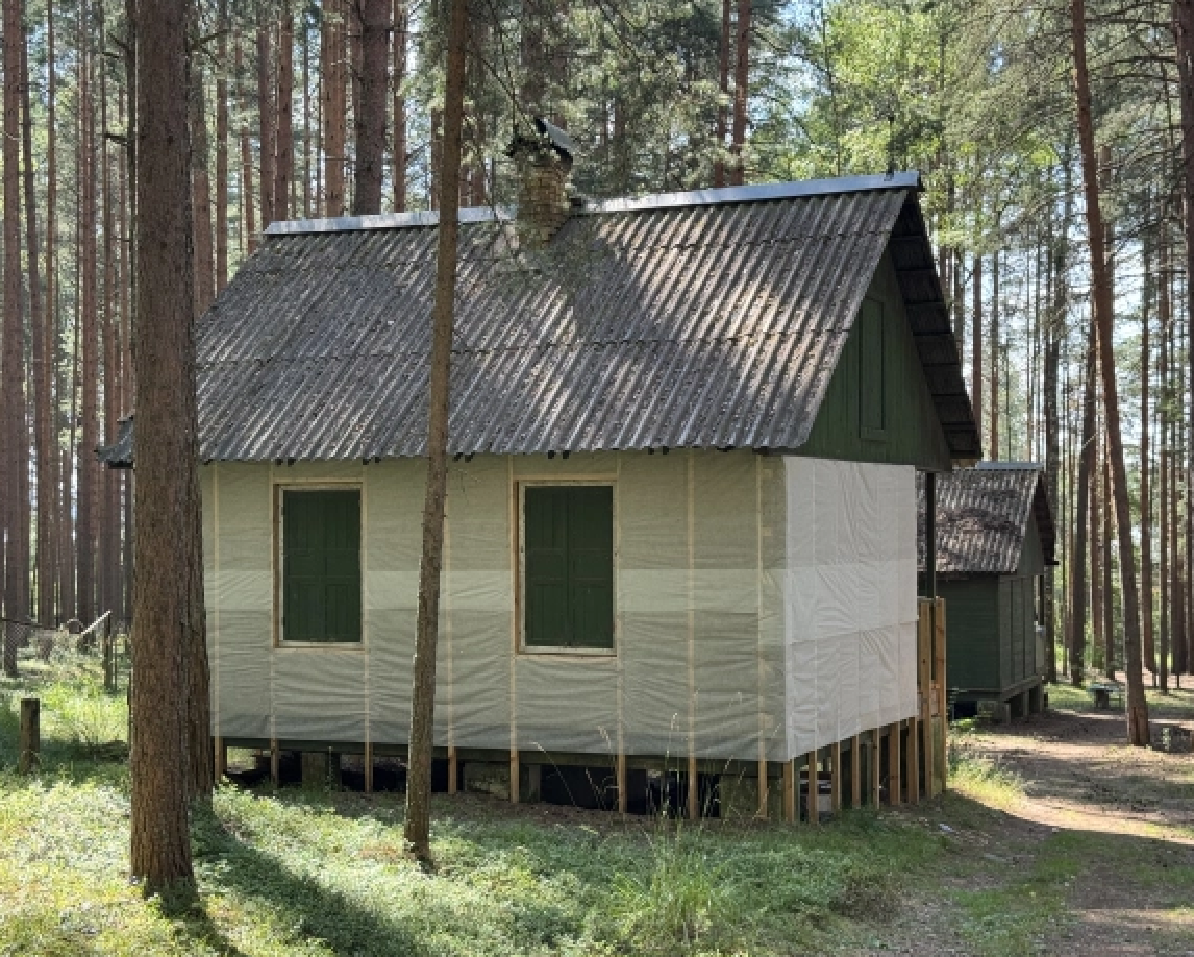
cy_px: 475
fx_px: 1803
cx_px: 602
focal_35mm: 51
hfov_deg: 36.6
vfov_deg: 29.7
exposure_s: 1/256
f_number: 1.78
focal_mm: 6.76
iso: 64
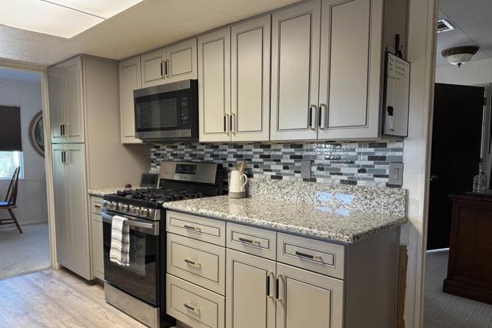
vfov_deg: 49.5
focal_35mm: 26
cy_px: 182
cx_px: 247
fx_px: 355
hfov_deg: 69.4
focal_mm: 6.76
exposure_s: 1/120
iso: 200
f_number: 1.78
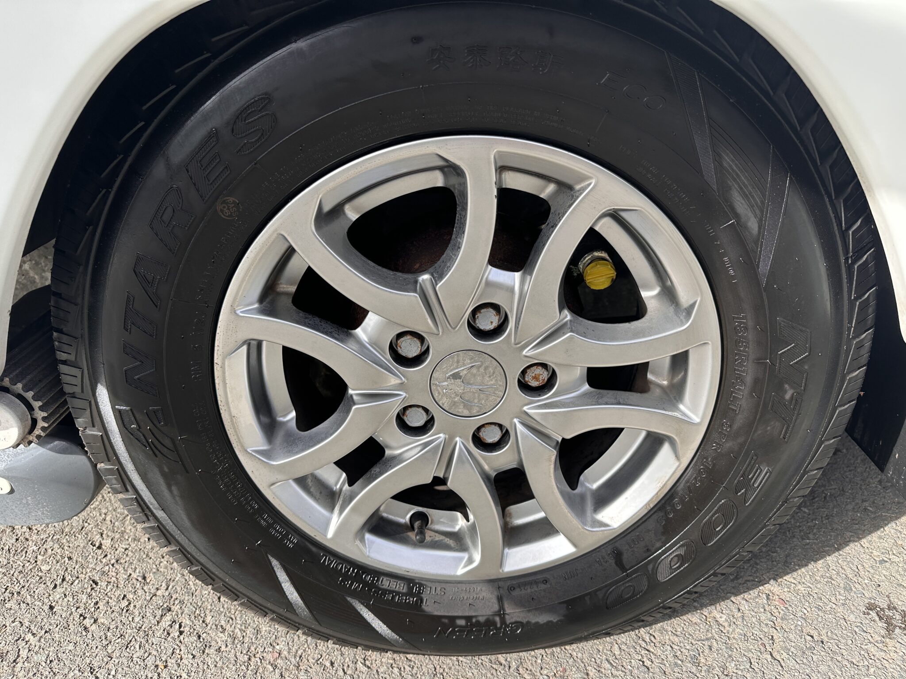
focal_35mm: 24
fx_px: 628
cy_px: 340
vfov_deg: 56.8
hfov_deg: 71.6
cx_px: 453
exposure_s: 1/1009
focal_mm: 6.86
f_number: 1.78
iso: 80
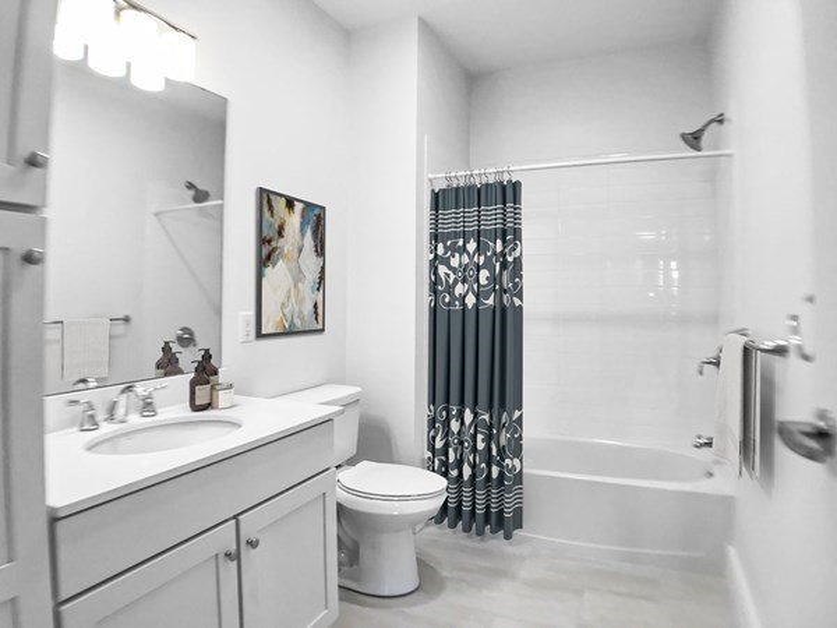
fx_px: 677
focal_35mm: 28
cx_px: 418
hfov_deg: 63.4
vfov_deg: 49.7
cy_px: 314
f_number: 1.8
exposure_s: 1/60
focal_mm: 3.99
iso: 25
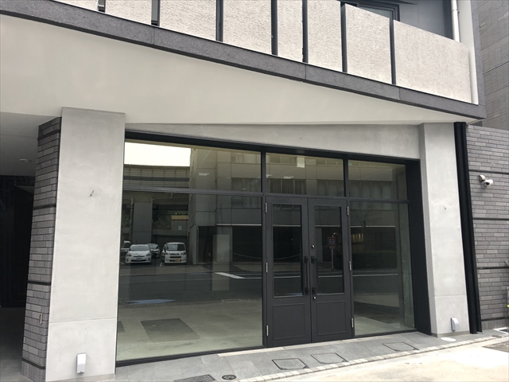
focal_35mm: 28
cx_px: 254
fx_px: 412
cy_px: 191
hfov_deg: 63.4
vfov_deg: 49.7
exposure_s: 1/30
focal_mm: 3.99
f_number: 1.8
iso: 32
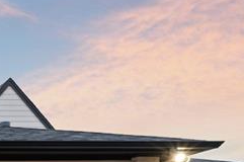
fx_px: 460
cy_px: 275
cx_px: -218
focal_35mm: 68
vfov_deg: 17.1
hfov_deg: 19.8
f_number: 7.1
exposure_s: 1/3.33
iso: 200
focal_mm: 16
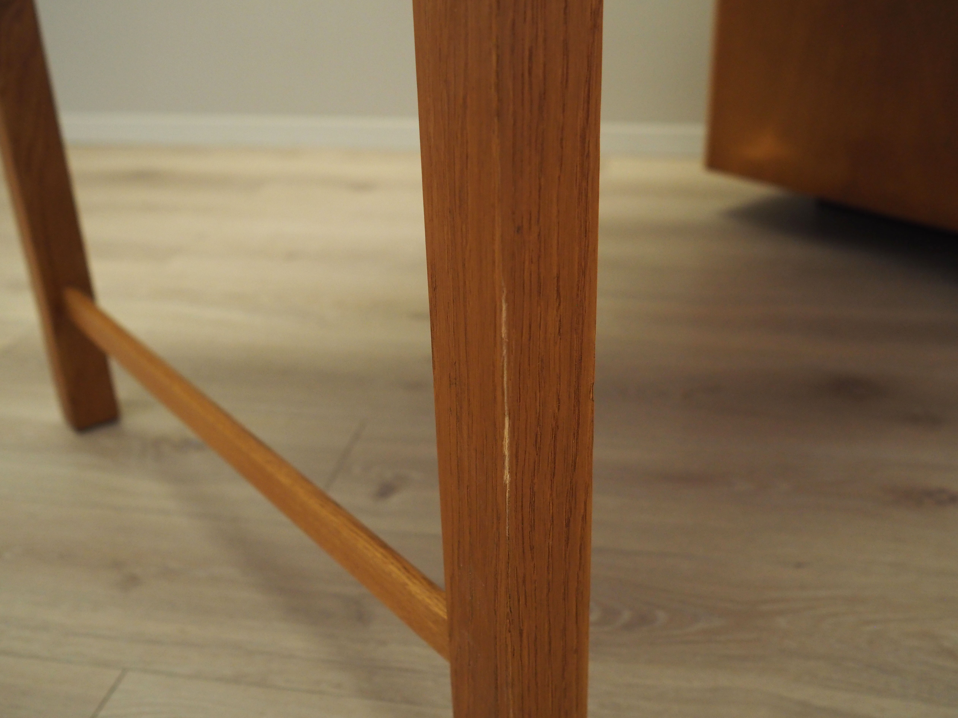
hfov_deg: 54.0
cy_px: 359
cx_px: 479
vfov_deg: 41.8
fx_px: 941
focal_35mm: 34
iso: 1250
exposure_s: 1/200
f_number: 2.5
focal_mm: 17
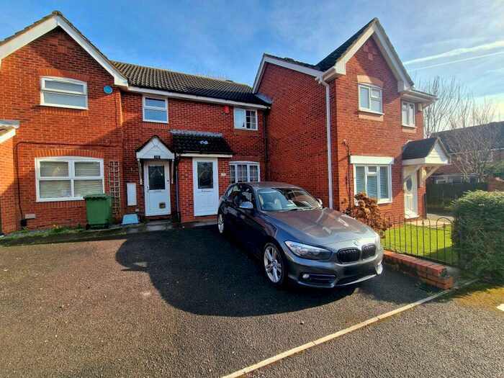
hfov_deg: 106.2
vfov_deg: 89.9
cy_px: 189
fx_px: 189
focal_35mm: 13
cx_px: 252
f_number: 2.2
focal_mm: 2.2
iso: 50
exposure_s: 1/1429
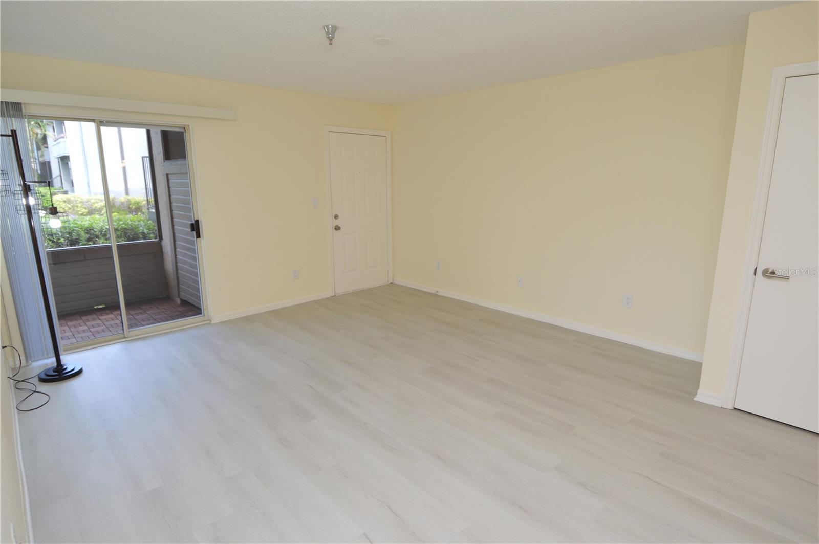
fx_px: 409
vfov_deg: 67.3
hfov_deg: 90.1
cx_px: 410
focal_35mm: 18
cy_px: 272
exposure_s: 1/100
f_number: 5
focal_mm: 12
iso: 400
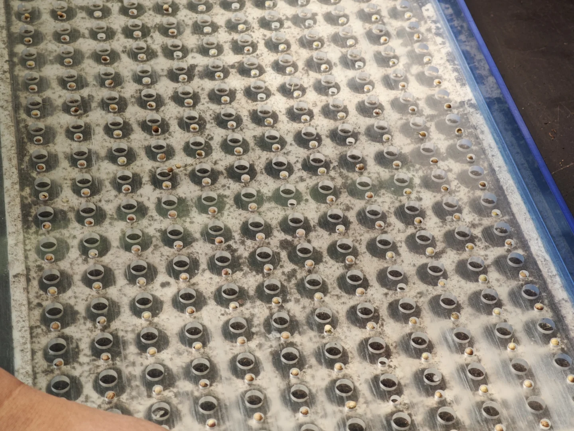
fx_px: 1244
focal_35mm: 75
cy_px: 216
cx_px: 287
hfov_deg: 26.0
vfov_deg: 19.6
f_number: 2
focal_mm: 9
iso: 100
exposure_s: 1/100
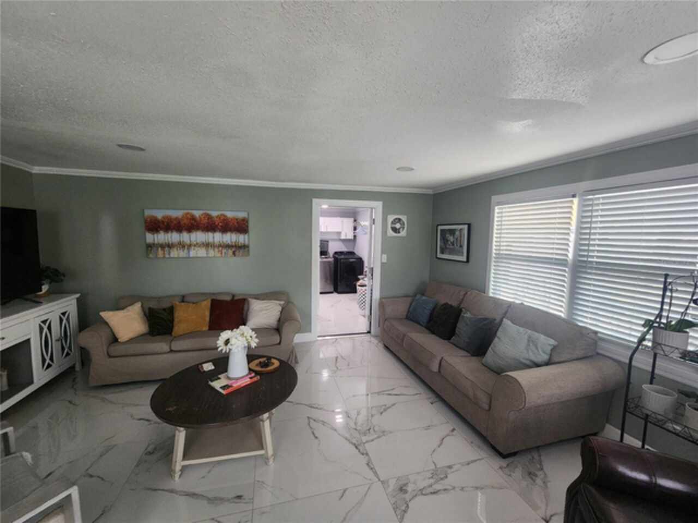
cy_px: 262
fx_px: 262
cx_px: 349
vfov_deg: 89.9
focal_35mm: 13
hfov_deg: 106.2
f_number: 2.2
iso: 250
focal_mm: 2.2
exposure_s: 1/60
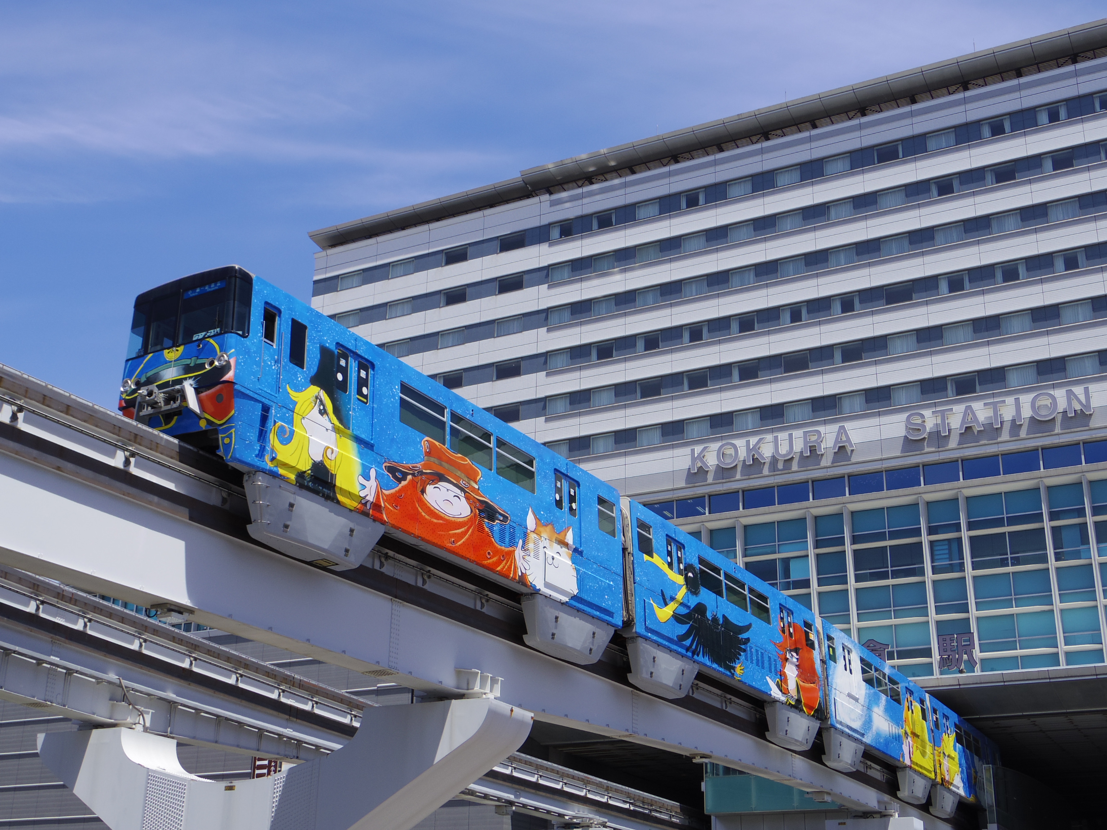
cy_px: 415
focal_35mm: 45
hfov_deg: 42.1
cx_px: 554
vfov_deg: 32.2
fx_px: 1439
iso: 100
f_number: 4.5
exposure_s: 1/500
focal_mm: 9.8
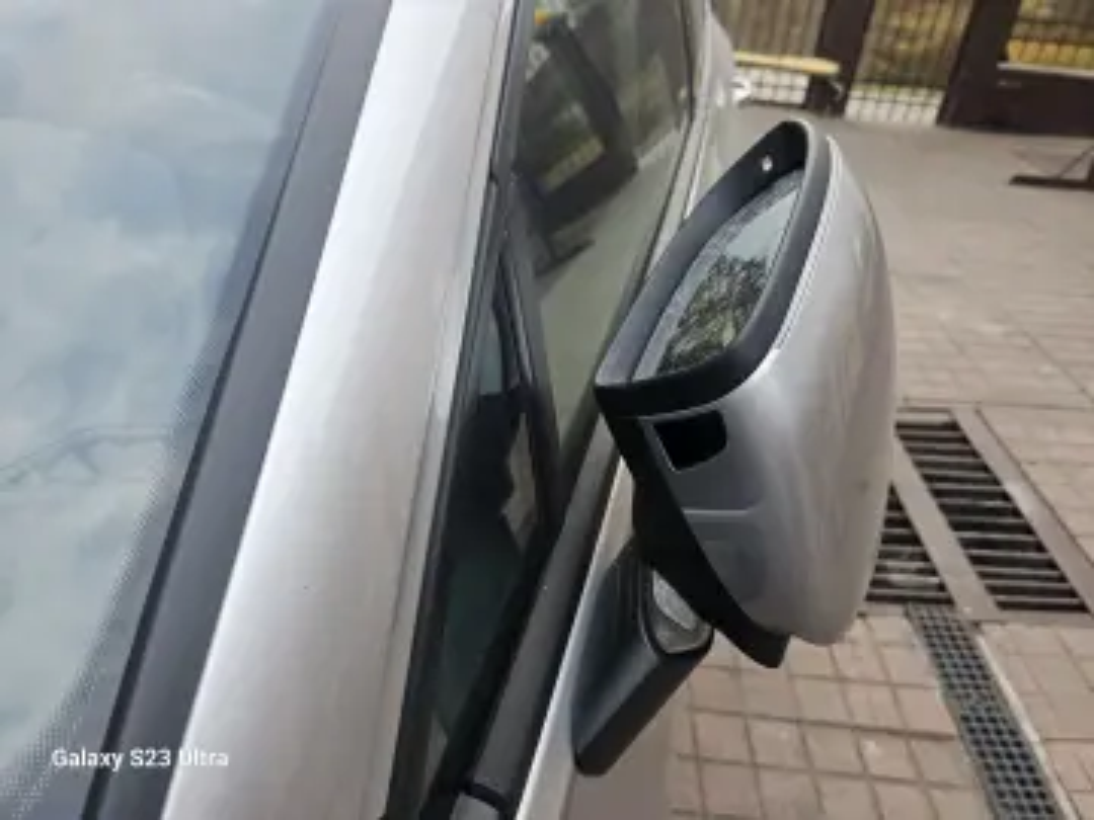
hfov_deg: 73.9
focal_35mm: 23
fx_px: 727
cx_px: 547
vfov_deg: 58.9
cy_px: 410
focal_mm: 6.3
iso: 50
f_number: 1.7
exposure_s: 1/190
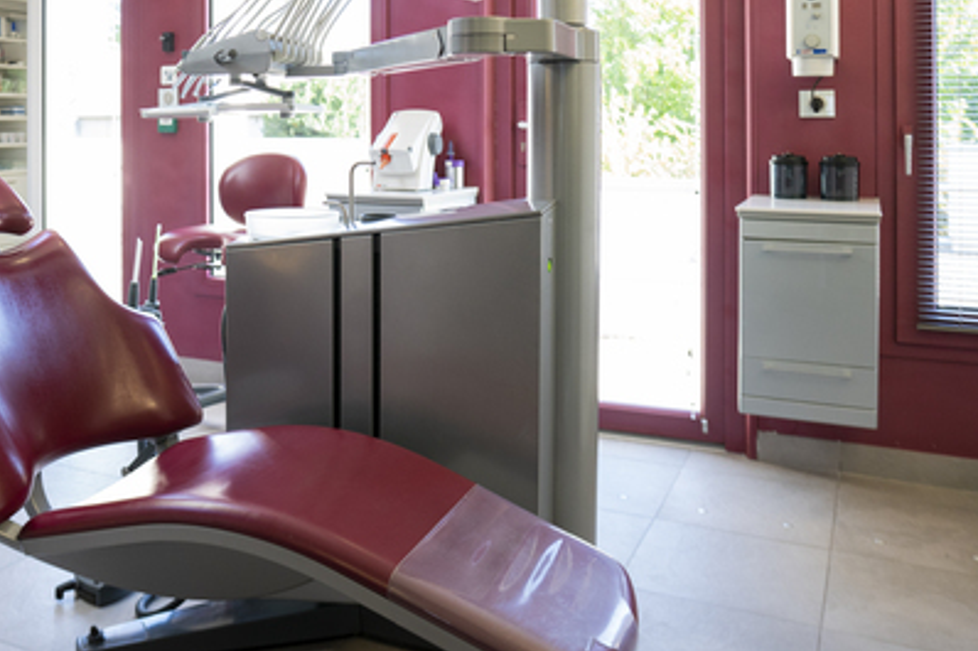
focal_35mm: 35
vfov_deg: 37.1
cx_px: 283
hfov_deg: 52.8
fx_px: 950
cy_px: 181
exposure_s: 1/250
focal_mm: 24
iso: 1250
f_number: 2.8
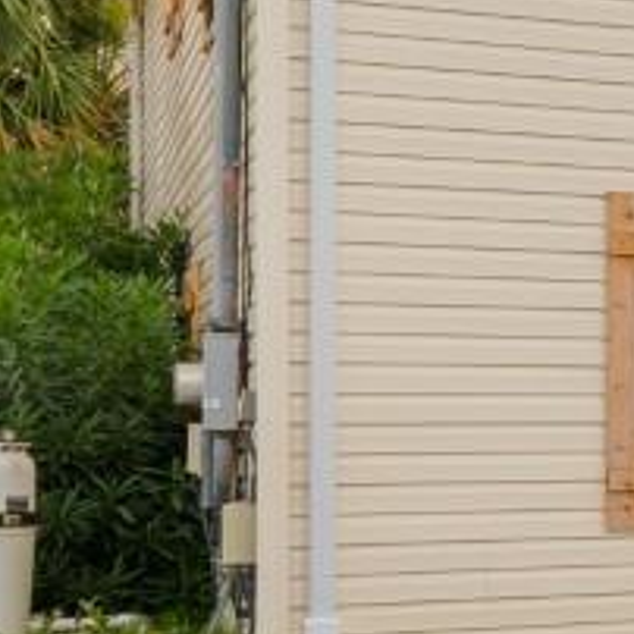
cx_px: 1736
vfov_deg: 17.0
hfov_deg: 11.9
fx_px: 2114
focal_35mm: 102
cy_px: 380
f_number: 8
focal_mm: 10
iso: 100
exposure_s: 1/250
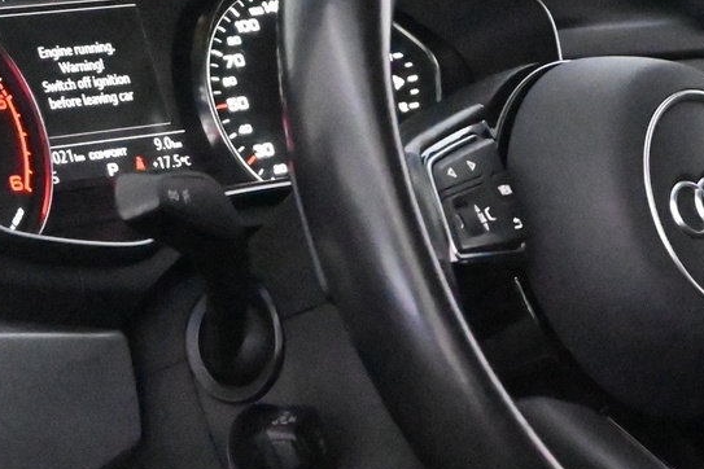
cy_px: 190
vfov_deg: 7.0
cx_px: 830
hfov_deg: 10.3
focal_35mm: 197
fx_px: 3852
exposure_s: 1/80
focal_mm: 44
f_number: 6
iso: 25600
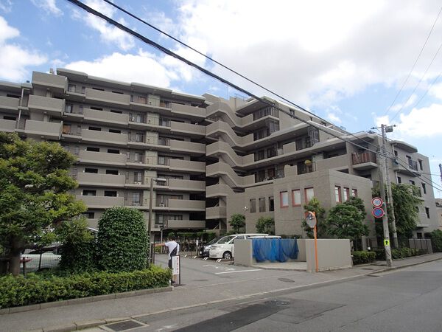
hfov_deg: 69.4
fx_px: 319
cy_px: 166
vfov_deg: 54.9
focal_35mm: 25
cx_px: 221
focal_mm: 4.4
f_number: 8
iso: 100
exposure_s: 1/125
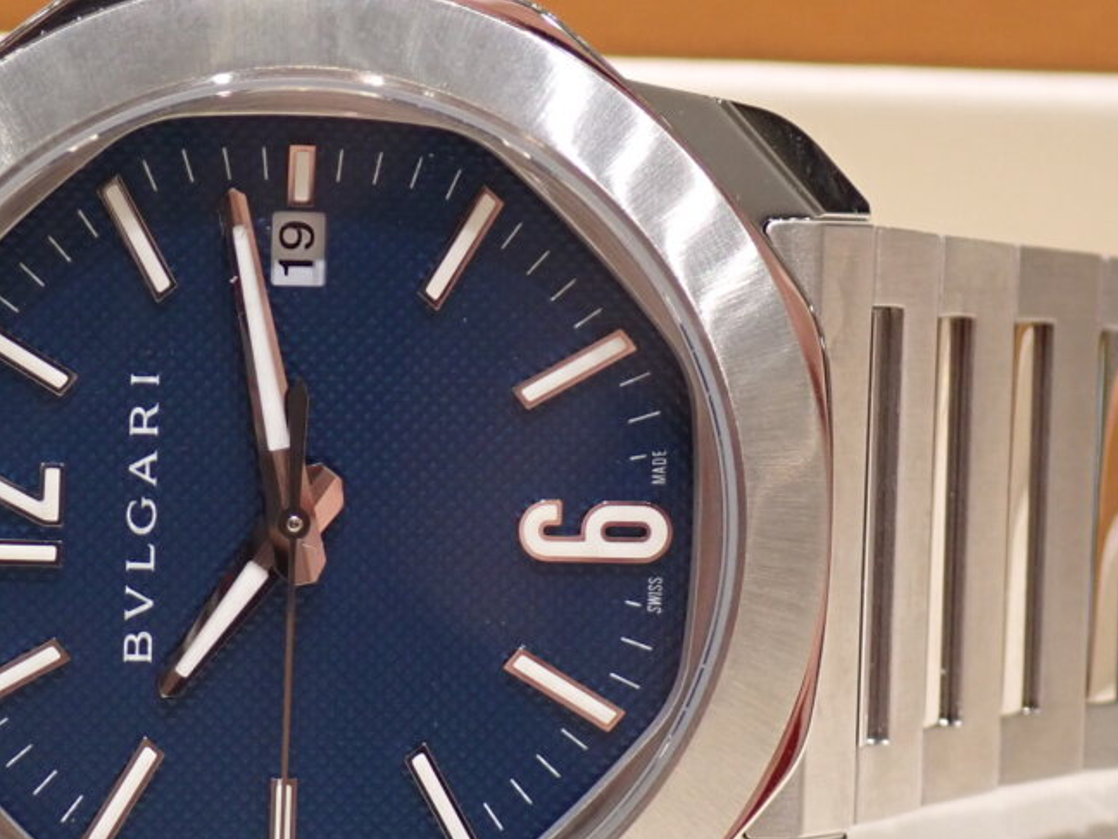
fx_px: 5264
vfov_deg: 9.1
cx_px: 426
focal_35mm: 163
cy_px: 501
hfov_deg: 12.1
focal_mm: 15.66
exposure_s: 1/80
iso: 320
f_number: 4.5
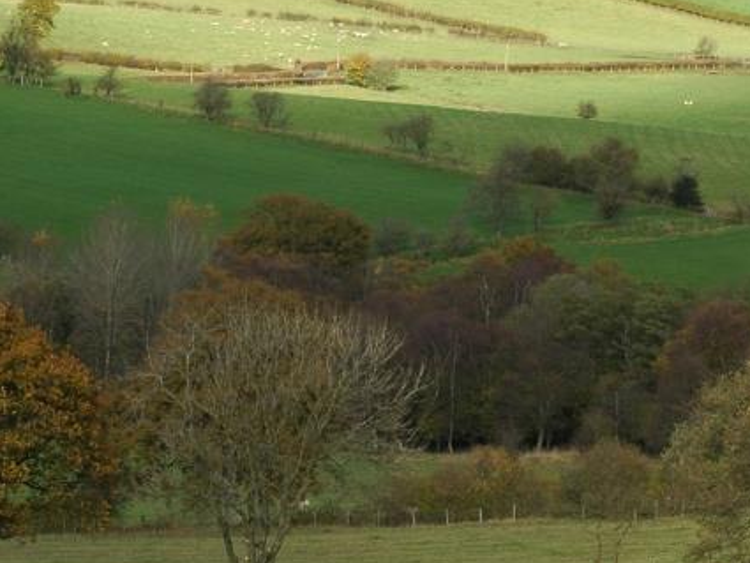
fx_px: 5266
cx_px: 335
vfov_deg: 6.1
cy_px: 84
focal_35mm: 243
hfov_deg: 8.1
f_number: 9
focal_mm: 70
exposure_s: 1/125
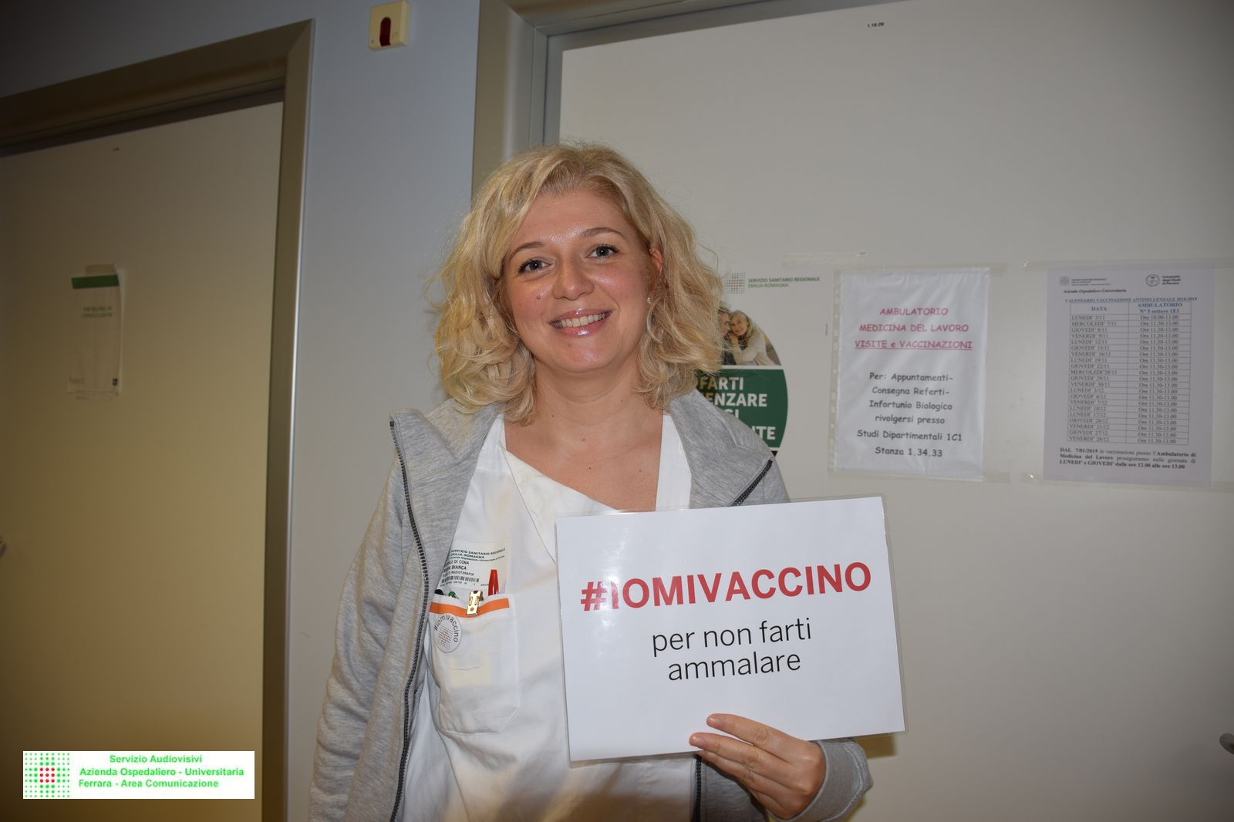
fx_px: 925
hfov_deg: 67.4
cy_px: 411
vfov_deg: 47.9
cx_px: 617
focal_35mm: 27
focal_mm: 18
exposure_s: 1/60
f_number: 3.5
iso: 100
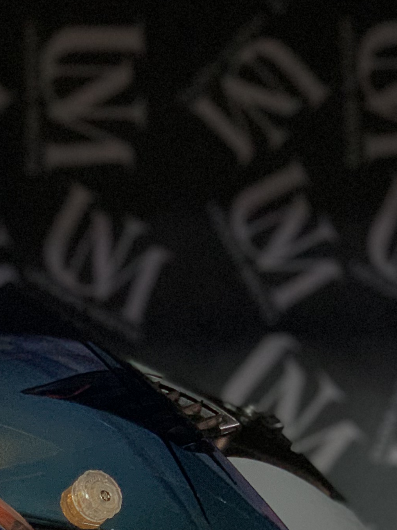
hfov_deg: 9.5
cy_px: 553
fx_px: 2370
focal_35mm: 155
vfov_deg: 12.6
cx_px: -20
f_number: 2.4
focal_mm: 6
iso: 250
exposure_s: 1/50
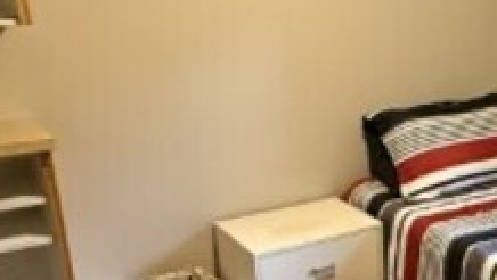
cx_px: 520
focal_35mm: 56
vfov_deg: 21.4
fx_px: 739
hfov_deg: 33.4
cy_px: 184
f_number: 2.2
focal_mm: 2.22
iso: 800
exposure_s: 1/60
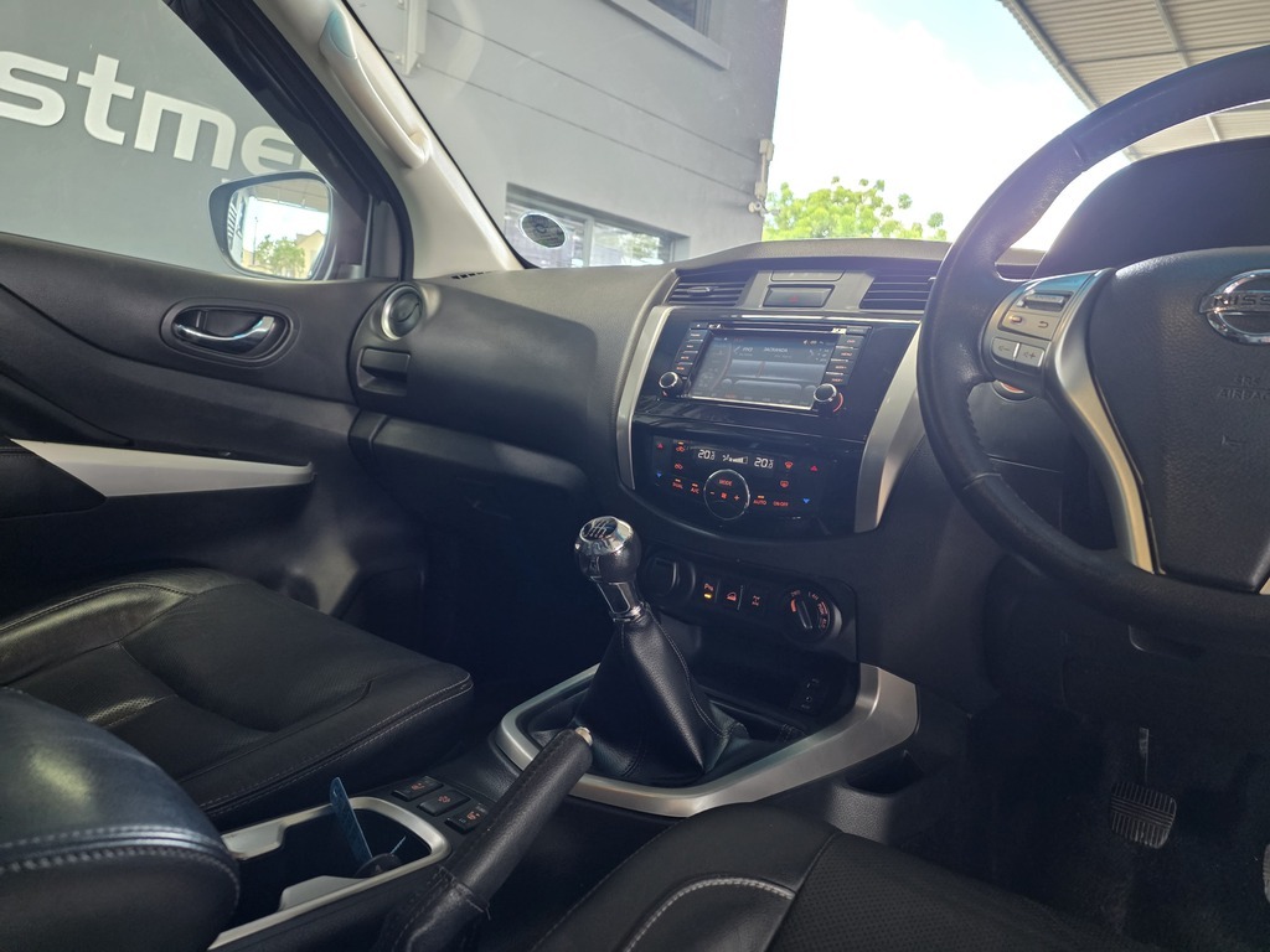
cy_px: 476
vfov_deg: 58.9
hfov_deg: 73.9
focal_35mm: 23
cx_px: 635
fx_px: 844
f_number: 1.7
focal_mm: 6.25
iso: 500
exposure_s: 1/100
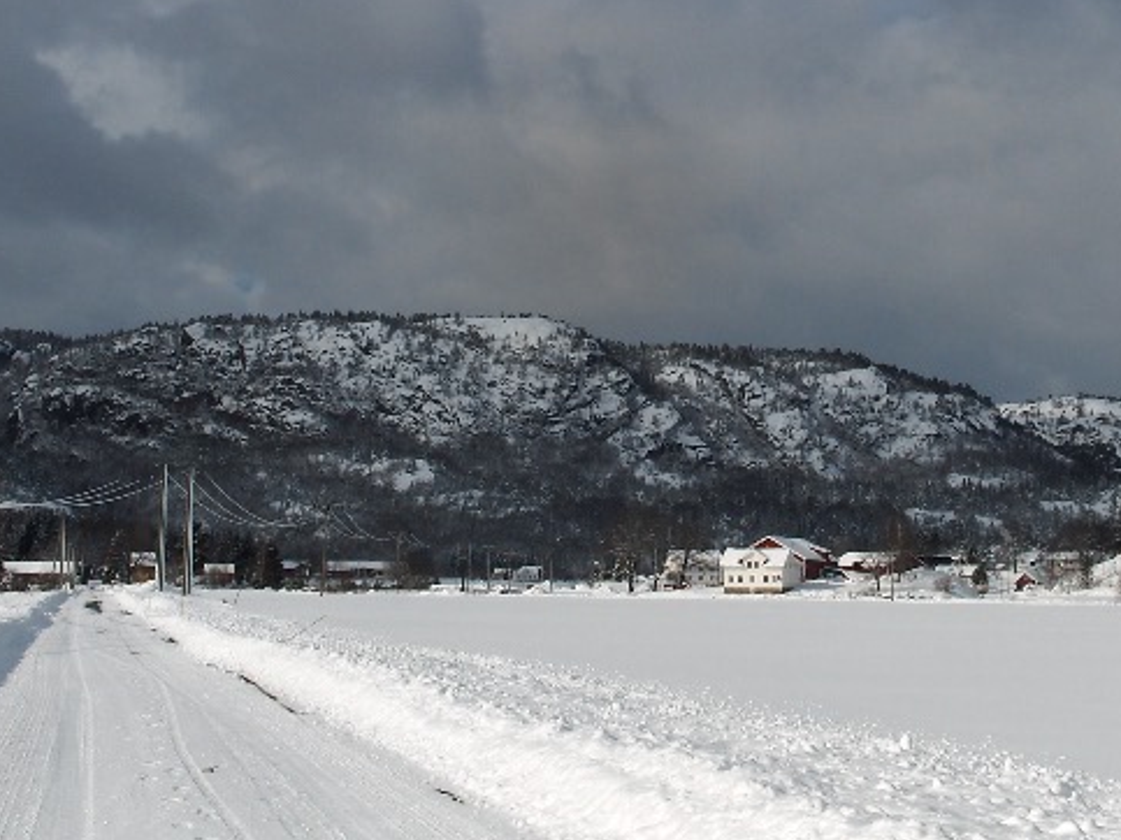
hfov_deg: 31.7
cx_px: 617
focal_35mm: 61
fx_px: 1975
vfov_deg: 23.9
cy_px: 288
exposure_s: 1/467
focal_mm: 9.5
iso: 50
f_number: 7.2
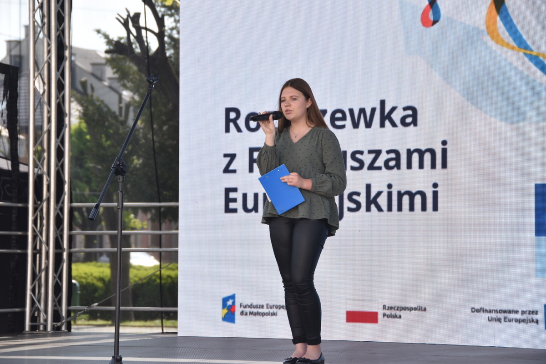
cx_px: 273
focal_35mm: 120
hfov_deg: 17.1
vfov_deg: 11.4
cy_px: 182
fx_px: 1820
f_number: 5
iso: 100
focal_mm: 80
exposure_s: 1/160
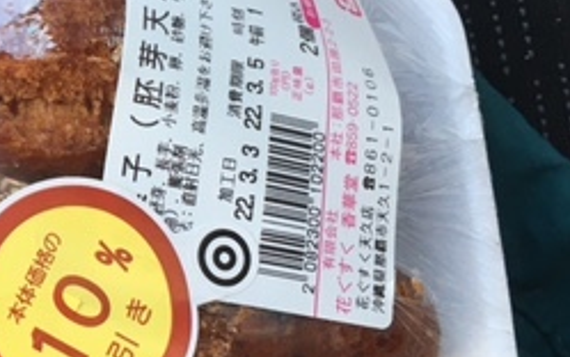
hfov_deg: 24.2
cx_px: -80
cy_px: 96
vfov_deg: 16.5
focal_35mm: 79
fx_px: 1228
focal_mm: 4.15
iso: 32
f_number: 2.2
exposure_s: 1/40
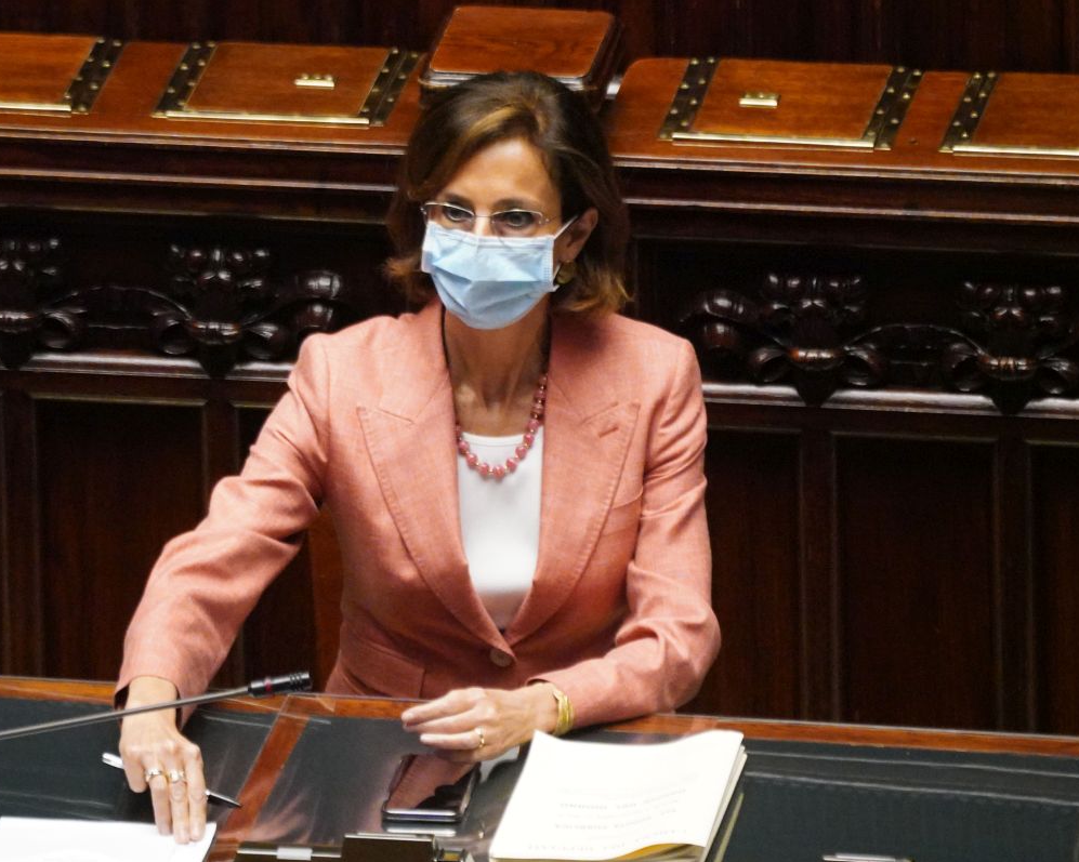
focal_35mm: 678
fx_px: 21645
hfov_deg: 2.9
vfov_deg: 2.3
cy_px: 432
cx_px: 444
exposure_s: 1/160
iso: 12800
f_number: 5.6
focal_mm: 400
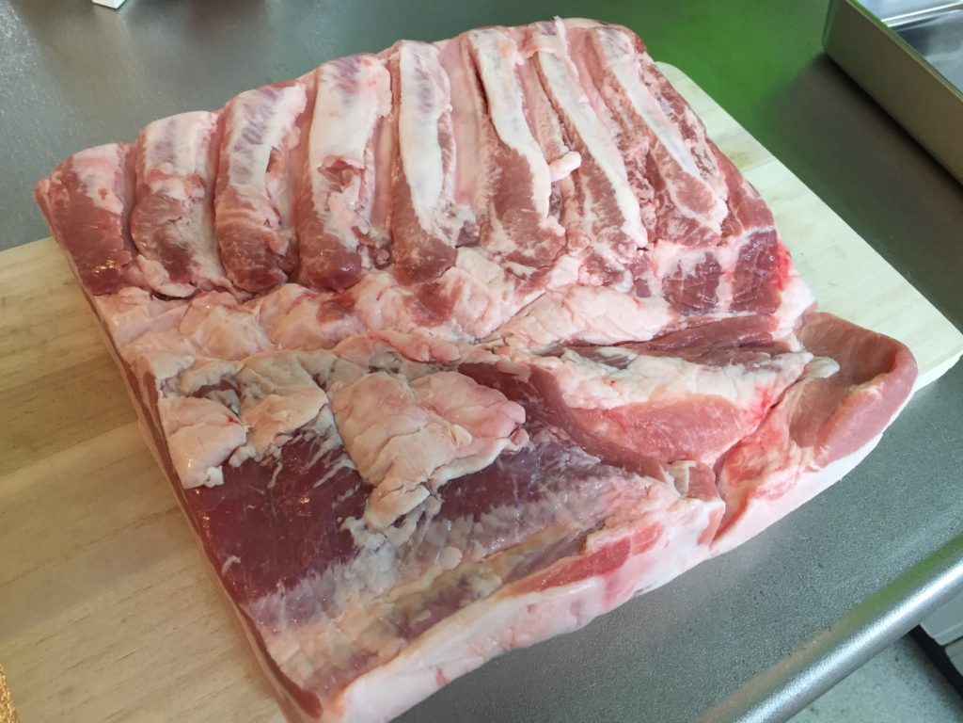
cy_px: 362
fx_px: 807
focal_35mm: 29
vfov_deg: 48.2
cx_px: 482
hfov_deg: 61.7
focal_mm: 4.15
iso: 100
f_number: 2.2
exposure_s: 1/33
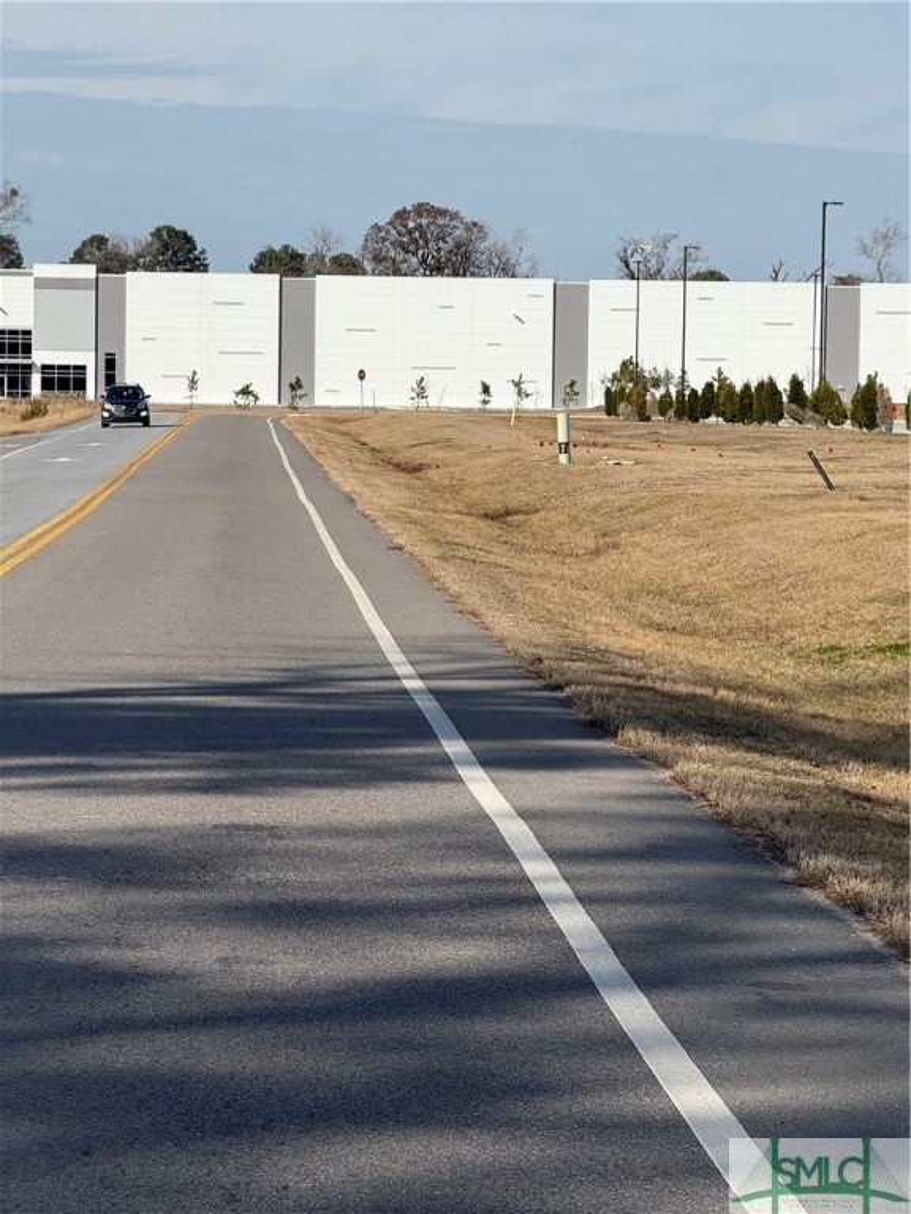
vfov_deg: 16.4
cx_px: 456
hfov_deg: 12.3
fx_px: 4211
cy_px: 607
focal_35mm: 120
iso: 50
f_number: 2.8
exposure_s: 1/2024
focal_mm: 15.66
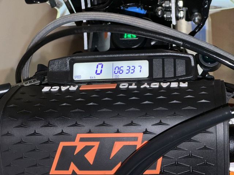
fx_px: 521
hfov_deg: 25.3
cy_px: 88
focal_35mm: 77
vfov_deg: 19.1
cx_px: 117
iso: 20
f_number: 2.8
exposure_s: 1/37
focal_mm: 9
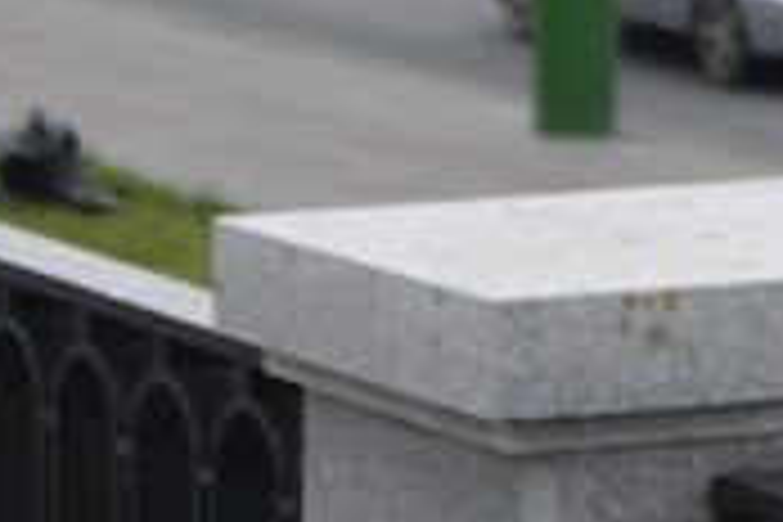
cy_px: -711
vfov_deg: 2.9
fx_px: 10328
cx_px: 1359
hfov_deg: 4.3
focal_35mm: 475
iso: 100
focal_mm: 55
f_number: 5.6
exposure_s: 1/125
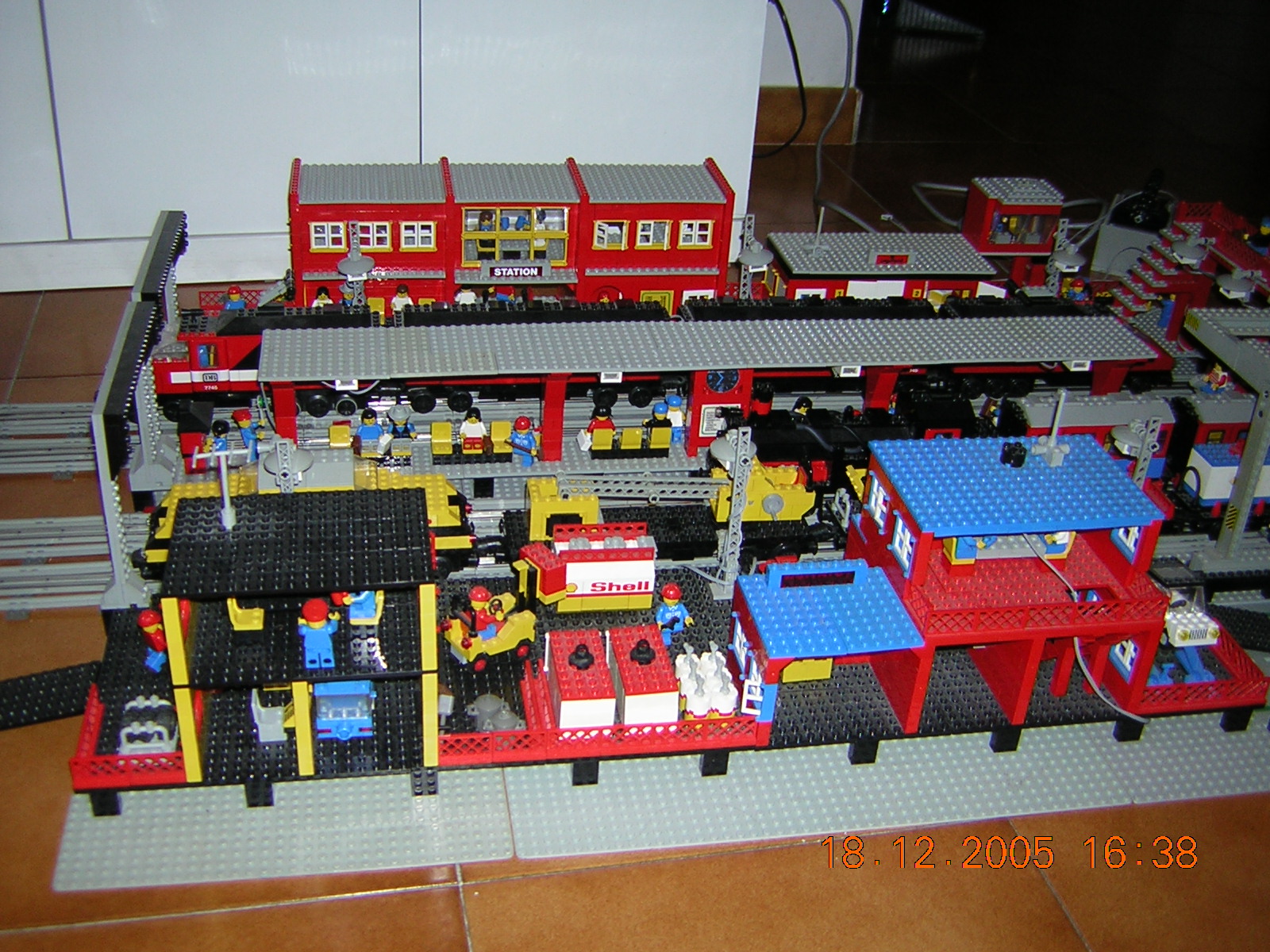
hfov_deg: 51.4
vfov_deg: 39.7
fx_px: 1321
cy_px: 476
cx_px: 635
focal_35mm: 36
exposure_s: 1/60.1
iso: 50
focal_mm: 4.7
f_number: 2.6
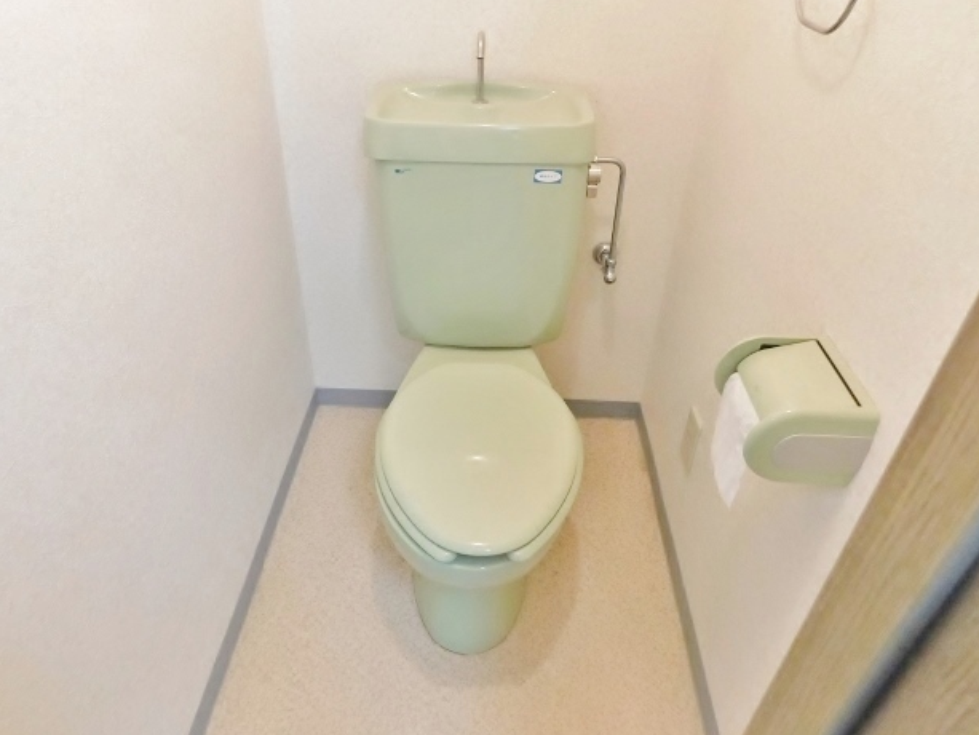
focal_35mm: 24
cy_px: 358
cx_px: 482
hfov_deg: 71.6
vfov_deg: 56.8
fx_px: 679
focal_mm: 4
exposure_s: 1/25
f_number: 3
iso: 400
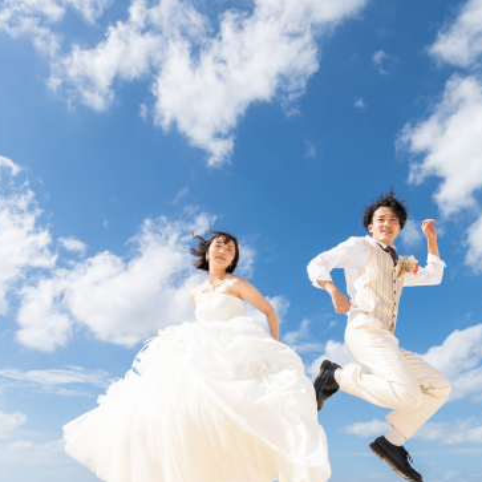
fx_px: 473
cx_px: 268
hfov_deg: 53.9
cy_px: 280
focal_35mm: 30
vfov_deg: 53.8
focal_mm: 16
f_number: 4
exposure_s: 1/1600
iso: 100
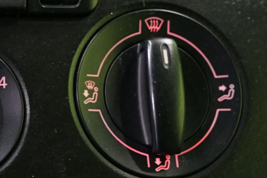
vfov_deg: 11.3
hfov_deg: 16.2
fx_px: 897
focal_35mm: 121
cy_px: 107
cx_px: -61
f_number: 5.6
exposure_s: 1/20
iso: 1600
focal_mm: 29
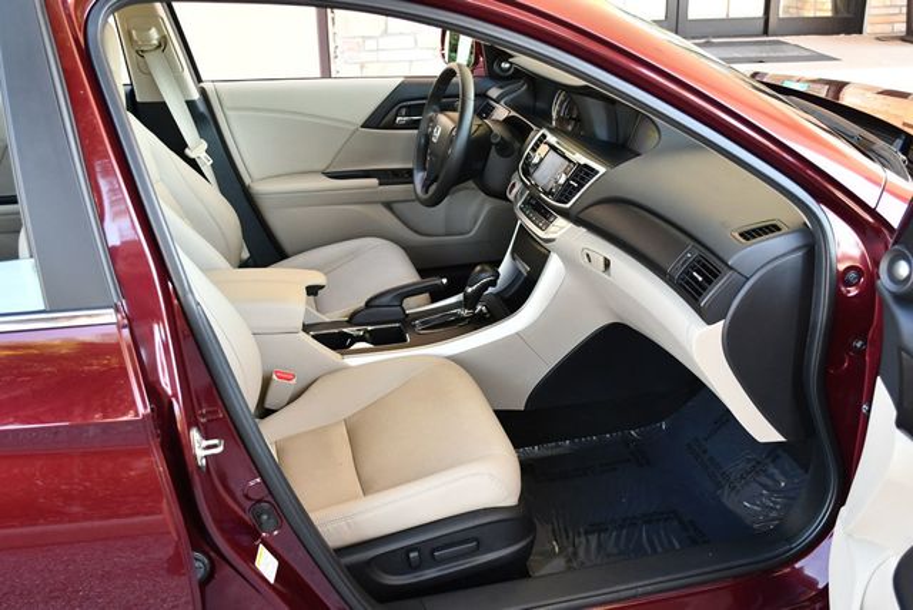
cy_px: 305
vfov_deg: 36.9
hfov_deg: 53.1
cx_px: 456
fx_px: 914
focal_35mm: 36
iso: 800
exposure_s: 1/250
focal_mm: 18
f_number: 3.5
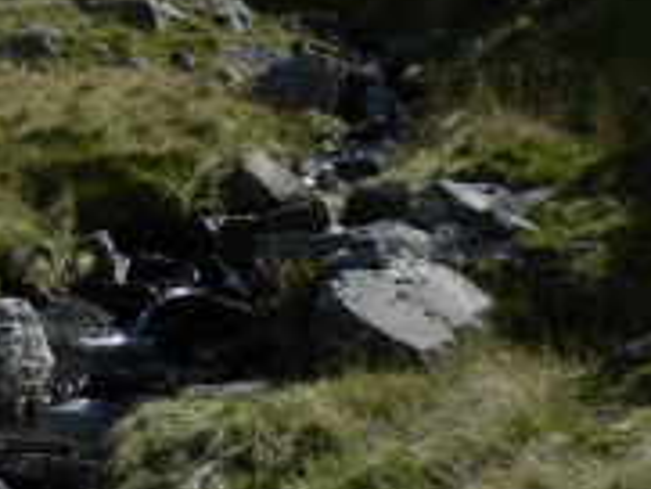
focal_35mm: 86
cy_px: 93
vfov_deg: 17.0
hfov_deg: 21.6
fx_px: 1618
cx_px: -65
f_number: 7.1
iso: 80
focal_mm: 6
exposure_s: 1/400
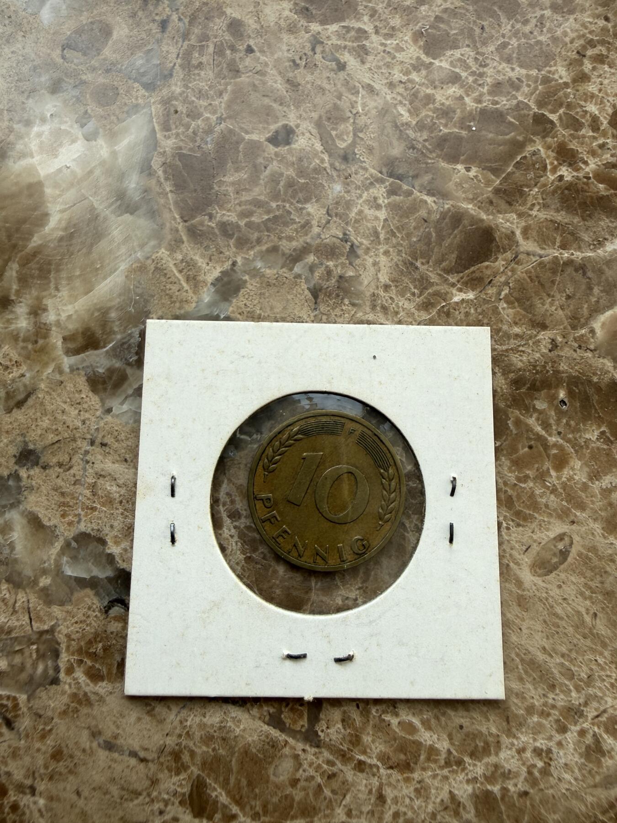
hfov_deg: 56.8
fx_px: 570
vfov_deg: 71.6
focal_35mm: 24
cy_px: 412
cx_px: 308
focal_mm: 2.22
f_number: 2.2
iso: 40
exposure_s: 1/358
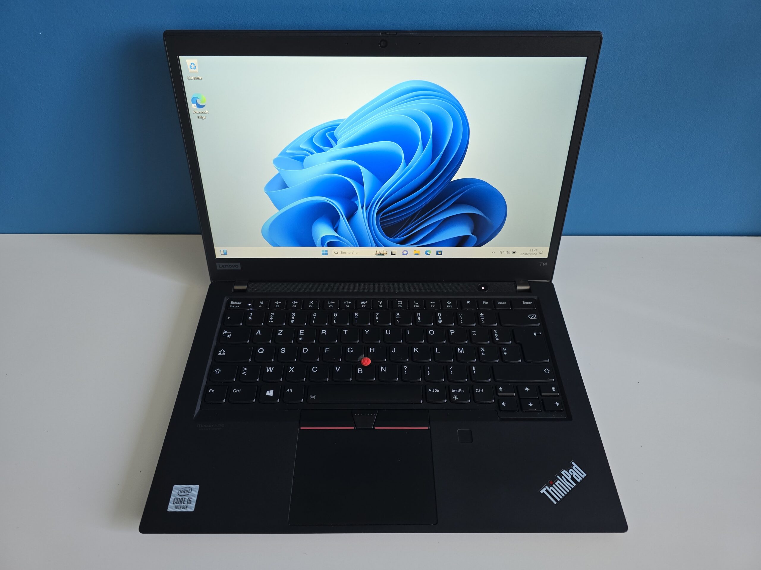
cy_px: 285
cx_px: 380
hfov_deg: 73.9
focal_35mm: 23
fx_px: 506
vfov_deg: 58.9
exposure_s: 1/55
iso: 160
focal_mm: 6.3
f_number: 1.7
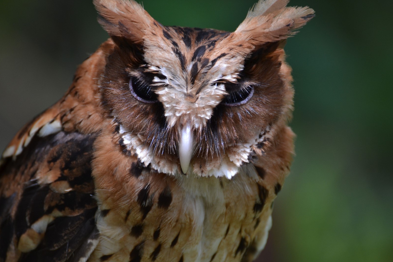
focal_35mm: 458
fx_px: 4999
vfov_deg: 3.0
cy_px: 132
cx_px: 195
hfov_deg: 4.5
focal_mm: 300
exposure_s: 1/250
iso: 400
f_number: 5.6
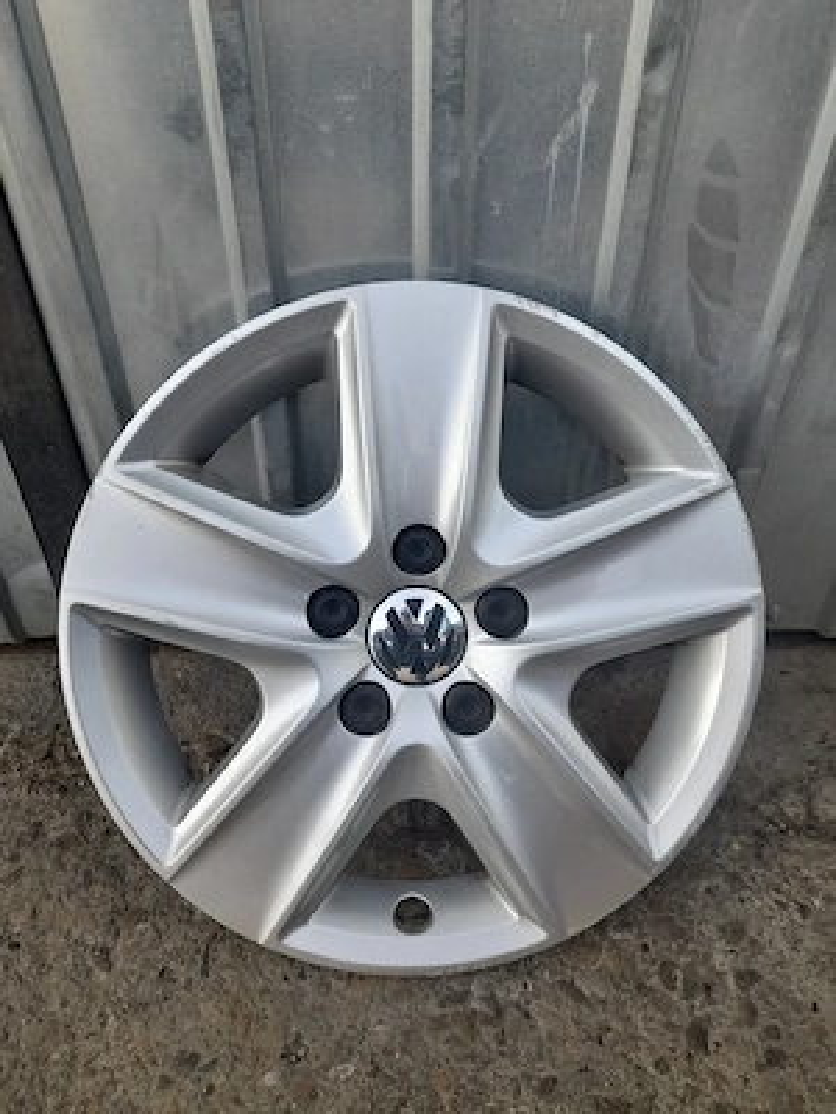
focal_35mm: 25
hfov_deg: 54.9
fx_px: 805
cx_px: 418
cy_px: 557
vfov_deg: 69.4
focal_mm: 4.6
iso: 20
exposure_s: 1/100
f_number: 2
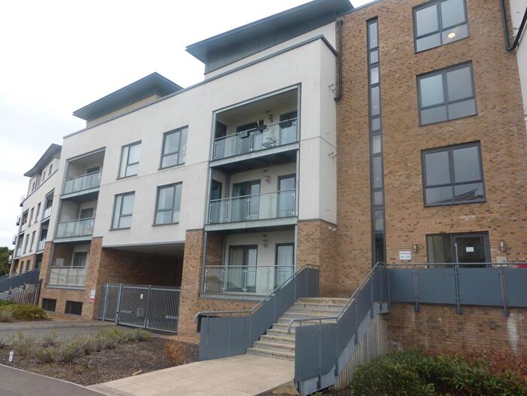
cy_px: 198
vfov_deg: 56.8
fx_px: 365
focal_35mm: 24
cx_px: 264
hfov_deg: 71.6
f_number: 3.5
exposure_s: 1/100
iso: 100
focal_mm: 4.3
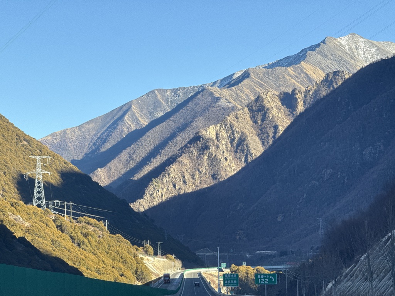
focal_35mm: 120
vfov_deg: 12.3
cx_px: 198
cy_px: 148
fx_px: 1369
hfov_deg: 16.4
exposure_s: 1/215
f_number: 2.8
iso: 80
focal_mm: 15.66
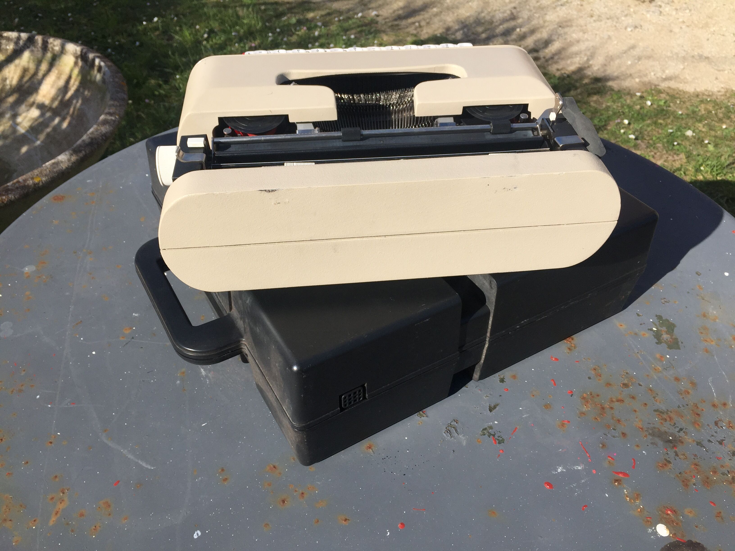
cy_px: 276
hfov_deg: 61.7
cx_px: 368
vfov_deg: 48.2
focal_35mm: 29
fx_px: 616
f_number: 2.2
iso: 32
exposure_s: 1/2639
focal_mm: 4.15
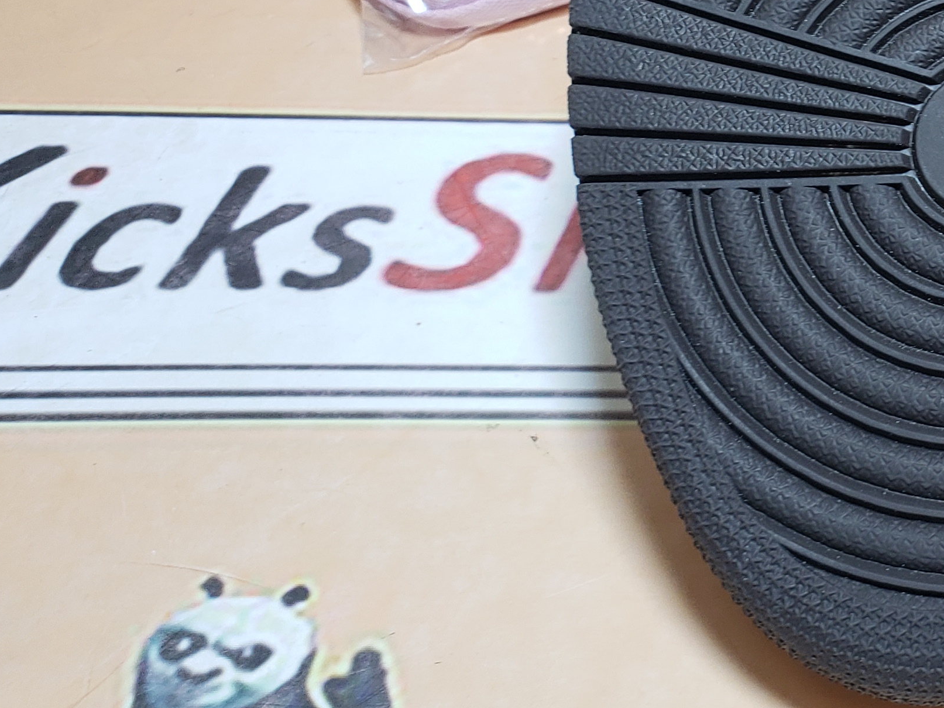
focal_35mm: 65
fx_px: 1773
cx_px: 1098
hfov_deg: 26.8
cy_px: -65
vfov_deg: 21.5
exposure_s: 1/109
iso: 50
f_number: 2.4
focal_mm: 4.3
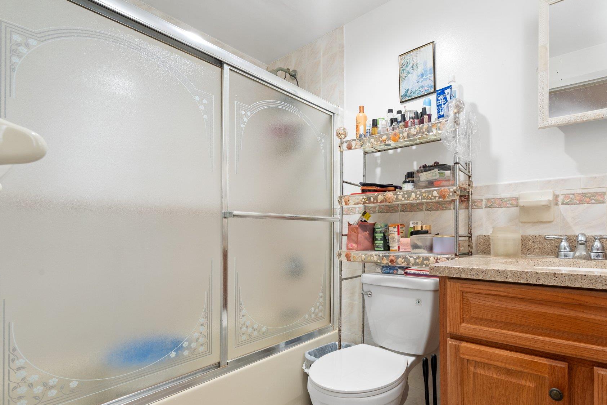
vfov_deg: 69.8
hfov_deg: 92.3
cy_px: 241
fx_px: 287
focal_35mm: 17
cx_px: 357
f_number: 9
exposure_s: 1/1.25
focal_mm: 14
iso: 800
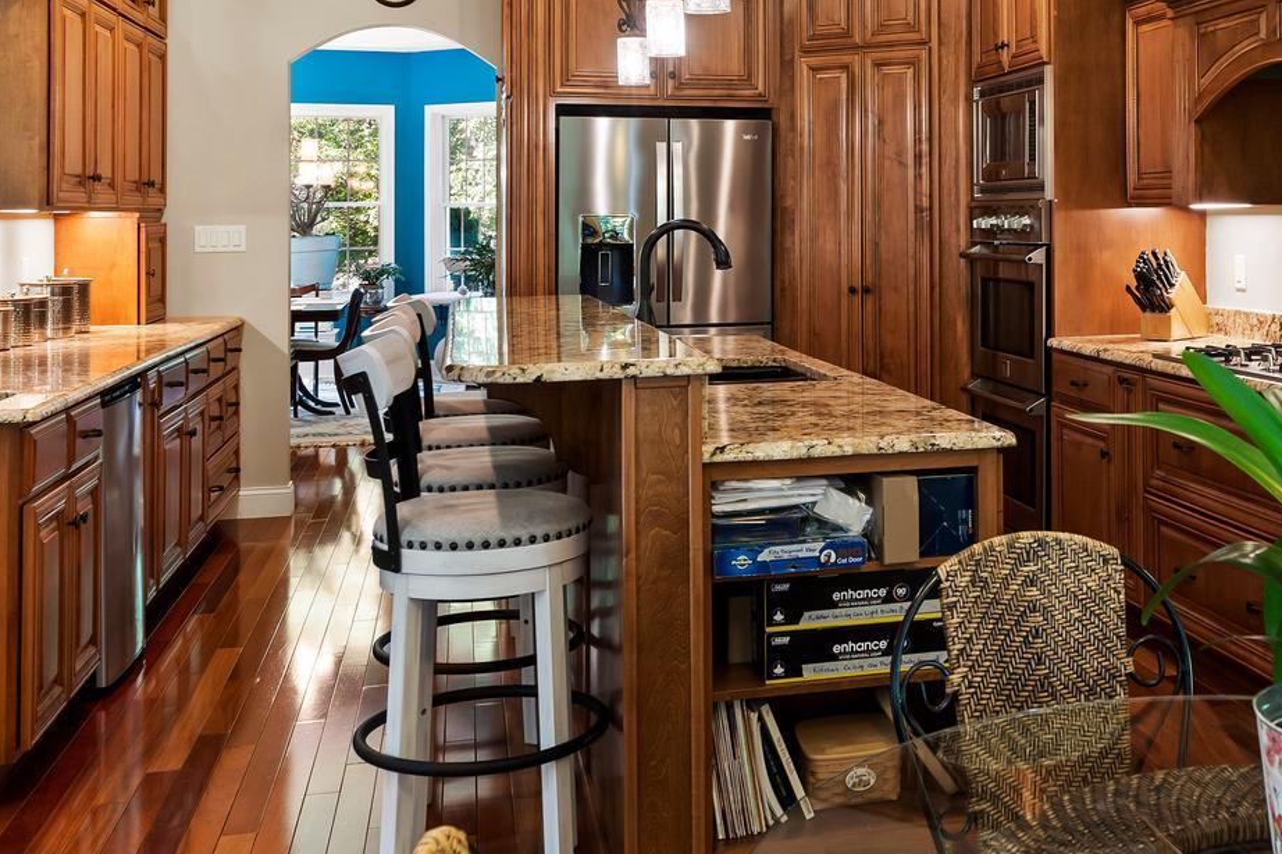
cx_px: 936
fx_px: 1424
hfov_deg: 47.0
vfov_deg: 32.9
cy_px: 234
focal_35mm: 40
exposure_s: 1/6
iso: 500
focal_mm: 18
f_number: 7.1
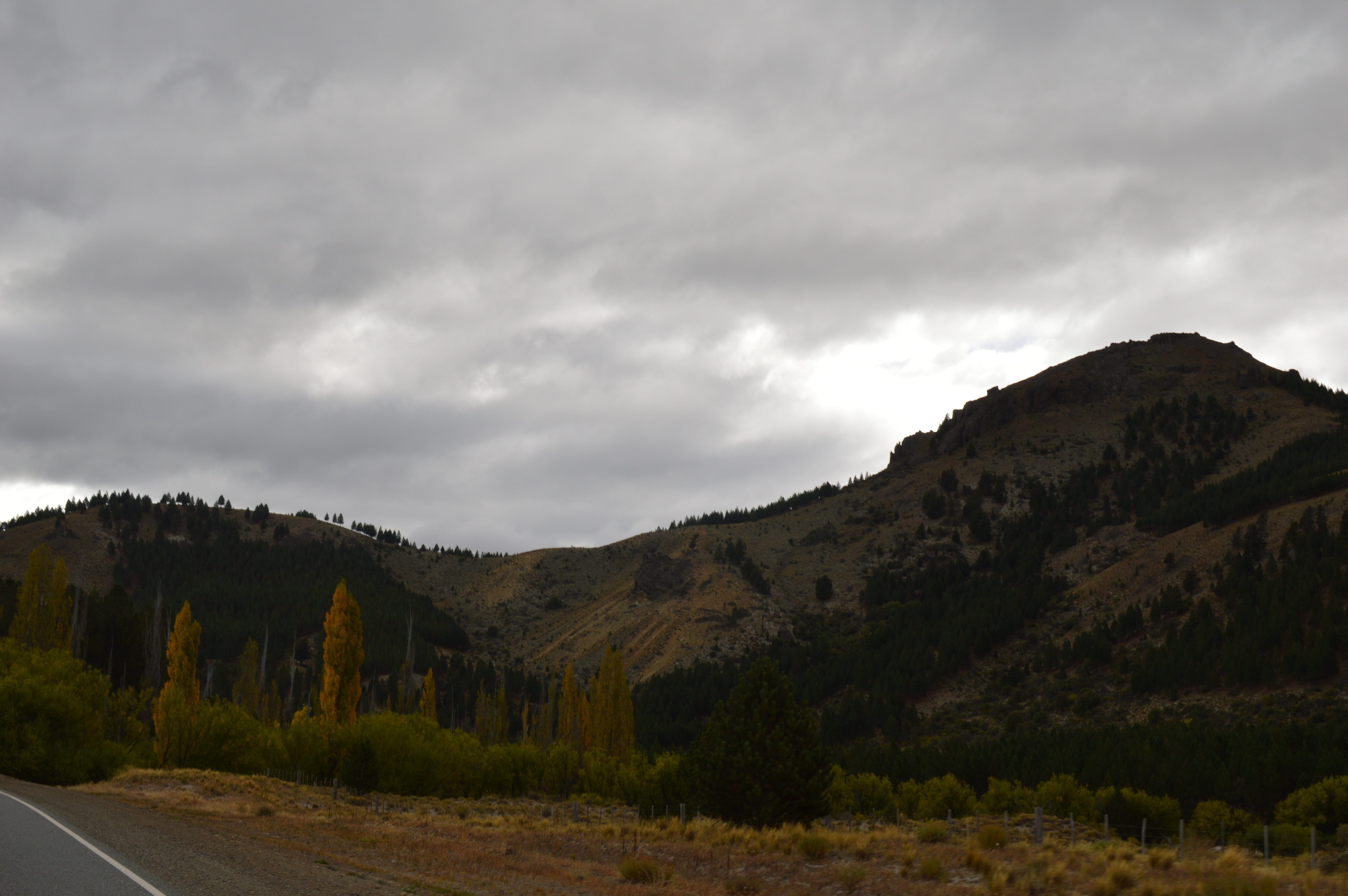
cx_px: 674
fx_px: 1627
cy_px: 448
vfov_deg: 30.8
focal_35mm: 44
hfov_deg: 45.0
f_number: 10
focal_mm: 29
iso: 100
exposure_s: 1/200
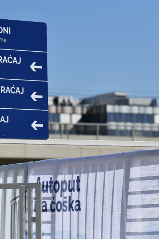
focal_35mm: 241
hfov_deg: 5.7
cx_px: 28
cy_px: 120
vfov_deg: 8.5
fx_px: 1597
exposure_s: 1/5000
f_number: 6.3
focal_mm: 160
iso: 400
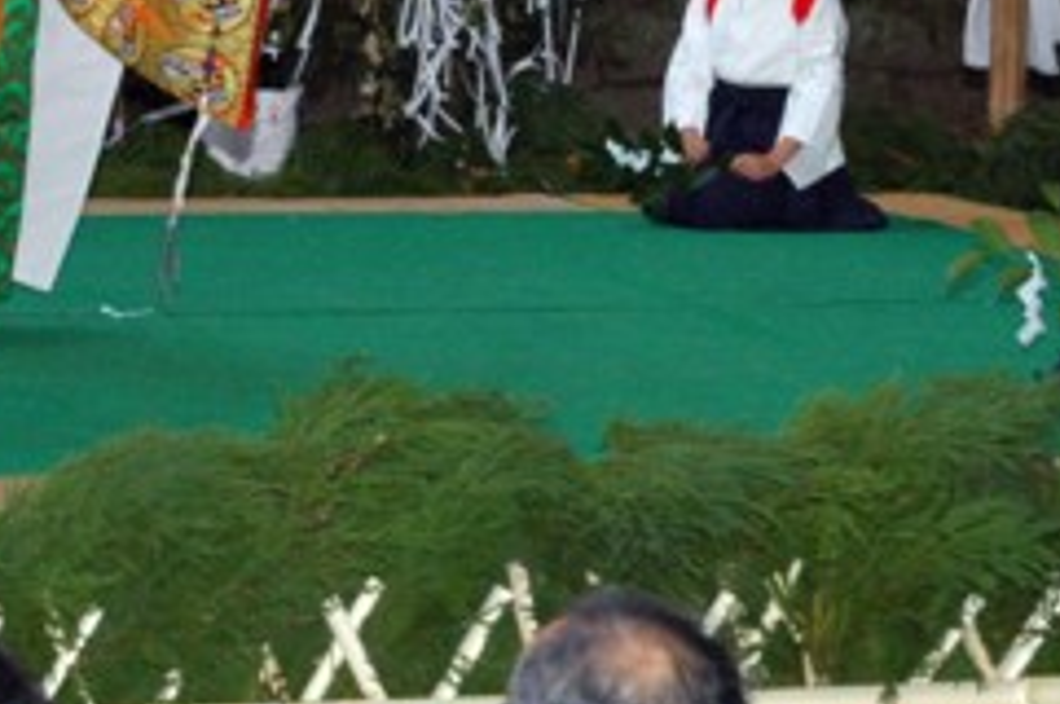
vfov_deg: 7.8
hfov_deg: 11.8
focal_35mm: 174
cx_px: 136
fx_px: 5116
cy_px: -178
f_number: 5
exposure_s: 1/60
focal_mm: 40
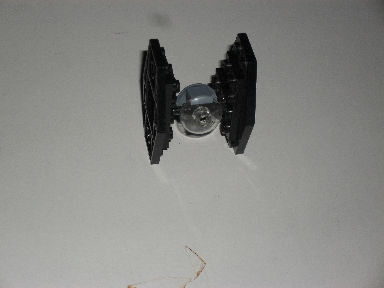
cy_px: 144
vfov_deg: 14.1
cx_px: 192
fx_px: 1165
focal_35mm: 105
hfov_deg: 18.7
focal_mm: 18.9
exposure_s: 1/60
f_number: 5.8
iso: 100
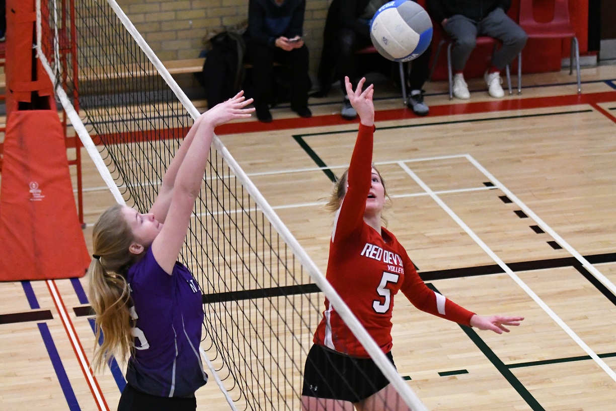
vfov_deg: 13.0
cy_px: 206
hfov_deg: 19.5
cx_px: 308
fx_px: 1797
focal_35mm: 105
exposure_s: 1/1000
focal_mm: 70
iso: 7200
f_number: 2.8
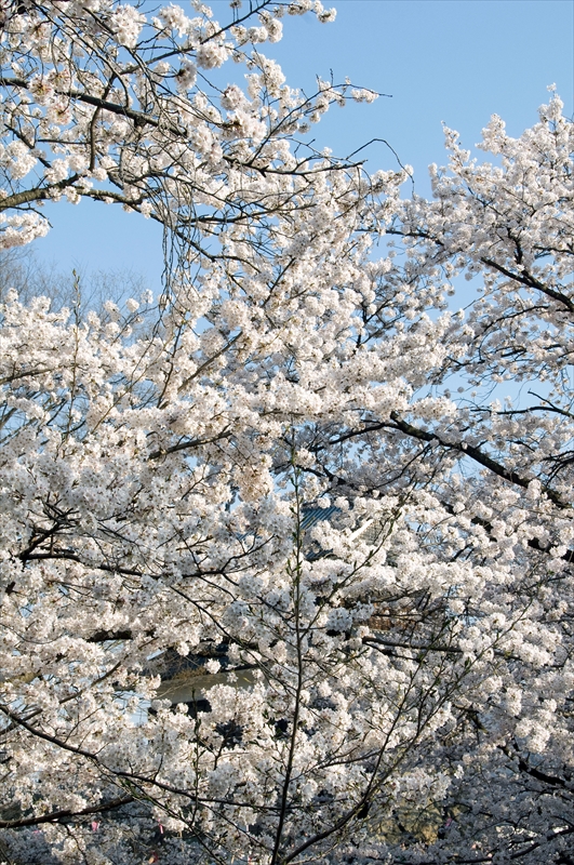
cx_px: 287
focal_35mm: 405
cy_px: 432
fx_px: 9715
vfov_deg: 5.1
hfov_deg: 3.4
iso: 200
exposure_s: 1/100
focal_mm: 270
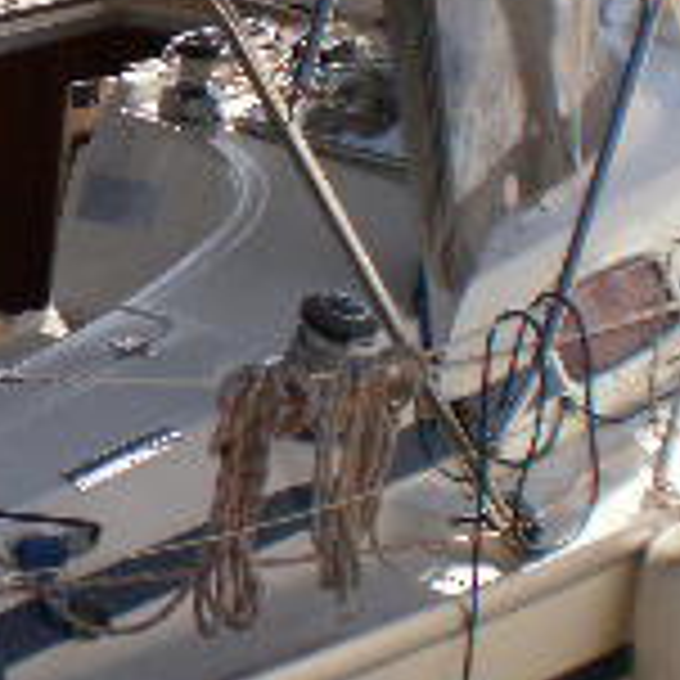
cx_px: -446
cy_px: 288
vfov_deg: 12.9
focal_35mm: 135
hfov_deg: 12.1
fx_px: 3000
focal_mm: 6.3
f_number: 4.6
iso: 100
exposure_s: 1/640
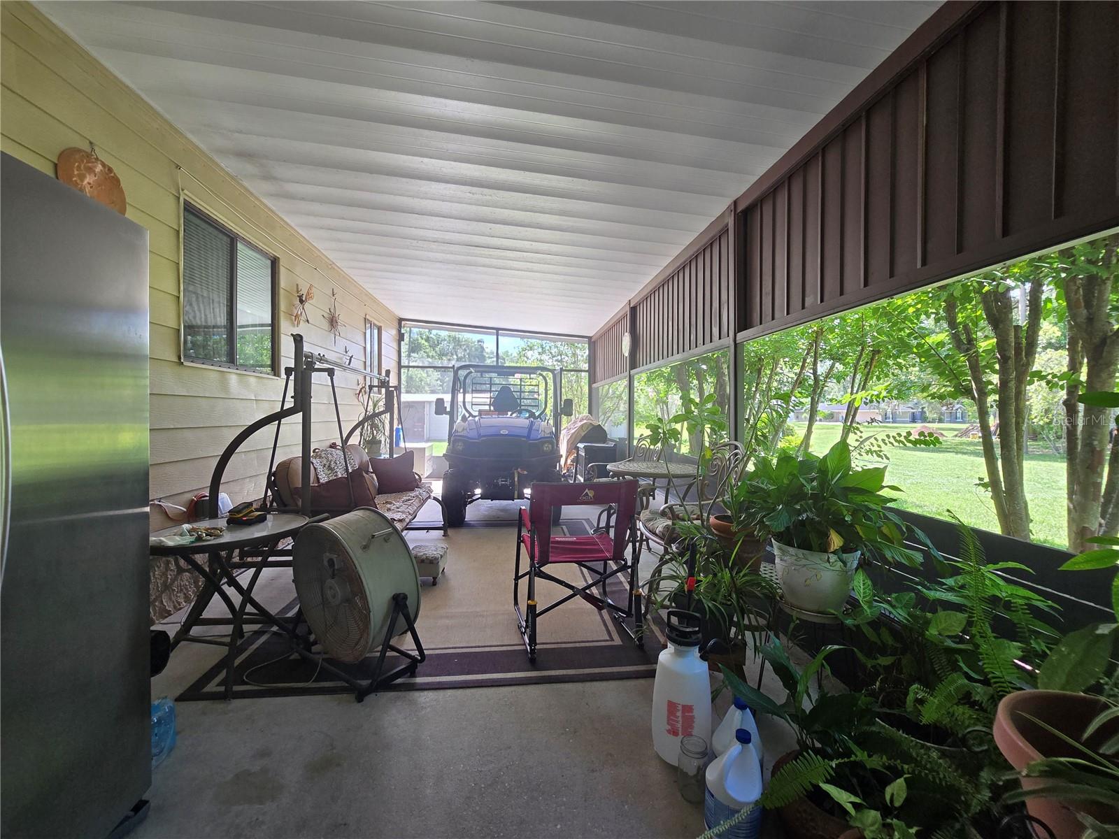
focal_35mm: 13
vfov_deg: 89.9
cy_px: 420
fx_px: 420
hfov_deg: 106.2
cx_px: 560
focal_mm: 2.2
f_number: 2.2
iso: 64
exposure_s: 1/60
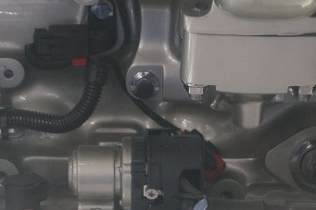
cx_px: 158
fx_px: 1449
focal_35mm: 165
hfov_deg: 12.4
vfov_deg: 8.3
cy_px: 210
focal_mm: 47
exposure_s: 1/80
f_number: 5.6
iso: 1250
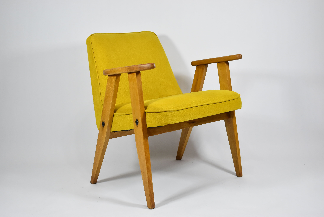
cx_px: 162
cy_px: 108
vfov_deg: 25.8
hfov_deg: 37.8
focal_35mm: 52
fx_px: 473
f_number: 4.5
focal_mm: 35
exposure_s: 1/125
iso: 1100
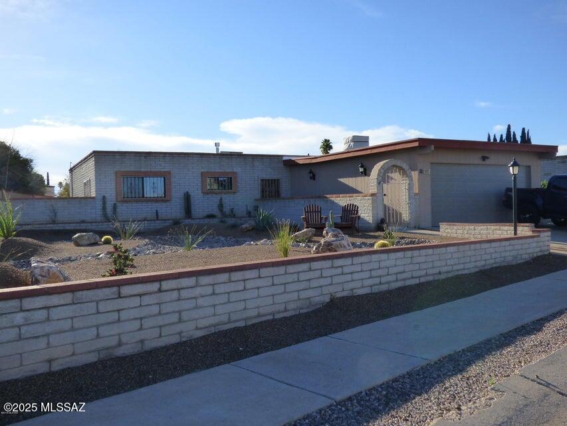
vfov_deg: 43.0
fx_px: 541
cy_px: 213
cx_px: 284
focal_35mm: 33
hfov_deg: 55.3
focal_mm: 5.78
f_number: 4.5
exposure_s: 1/800
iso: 200
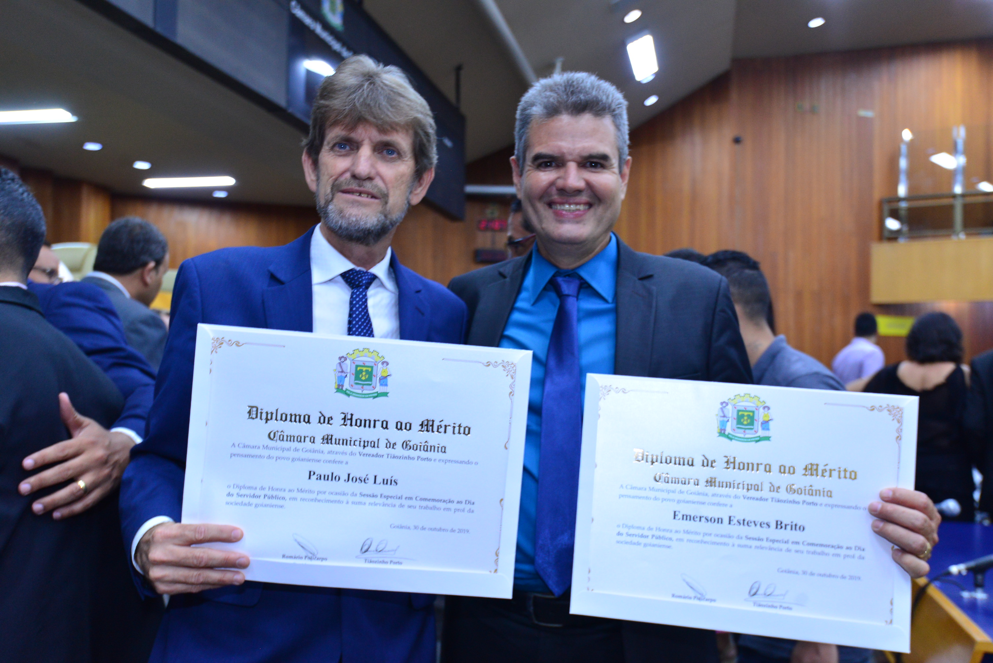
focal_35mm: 32
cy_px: 332
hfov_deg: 58.7
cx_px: 496
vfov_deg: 41.1
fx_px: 883
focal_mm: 32
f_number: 5
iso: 2000
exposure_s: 1/60
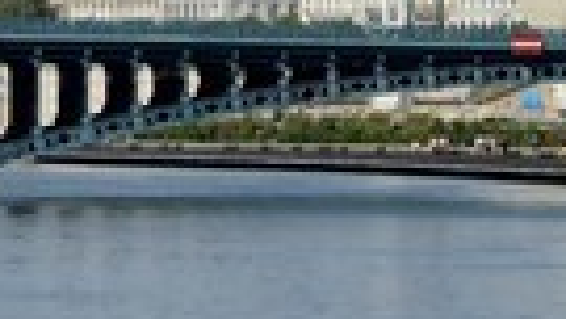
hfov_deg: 3.6
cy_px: -76
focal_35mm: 603
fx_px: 9052
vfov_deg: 2.0
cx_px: 662
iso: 200
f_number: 14
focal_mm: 185
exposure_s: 1/320
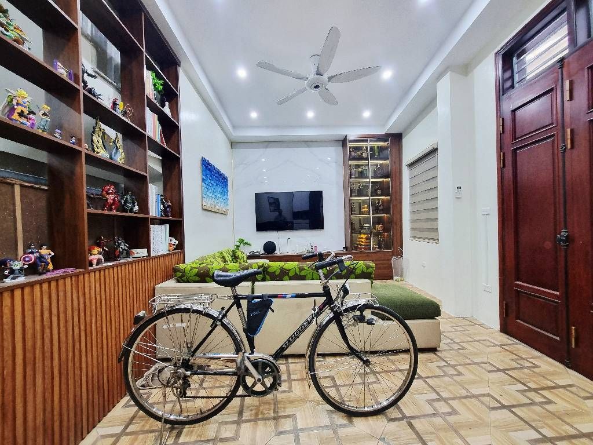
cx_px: 296
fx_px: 223
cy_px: 222
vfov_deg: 89.9
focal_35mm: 13
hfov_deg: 106.2
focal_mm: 1.74
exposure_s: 1/50
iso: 200
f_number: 2.2
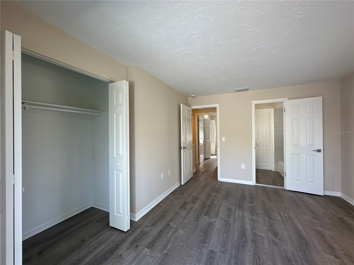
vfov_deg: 85.7
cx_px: 177
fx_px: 143
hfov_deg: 102.1
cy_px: 132
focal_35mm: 14
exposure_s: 1/120
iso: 125
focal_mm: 2.22
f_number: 2.2
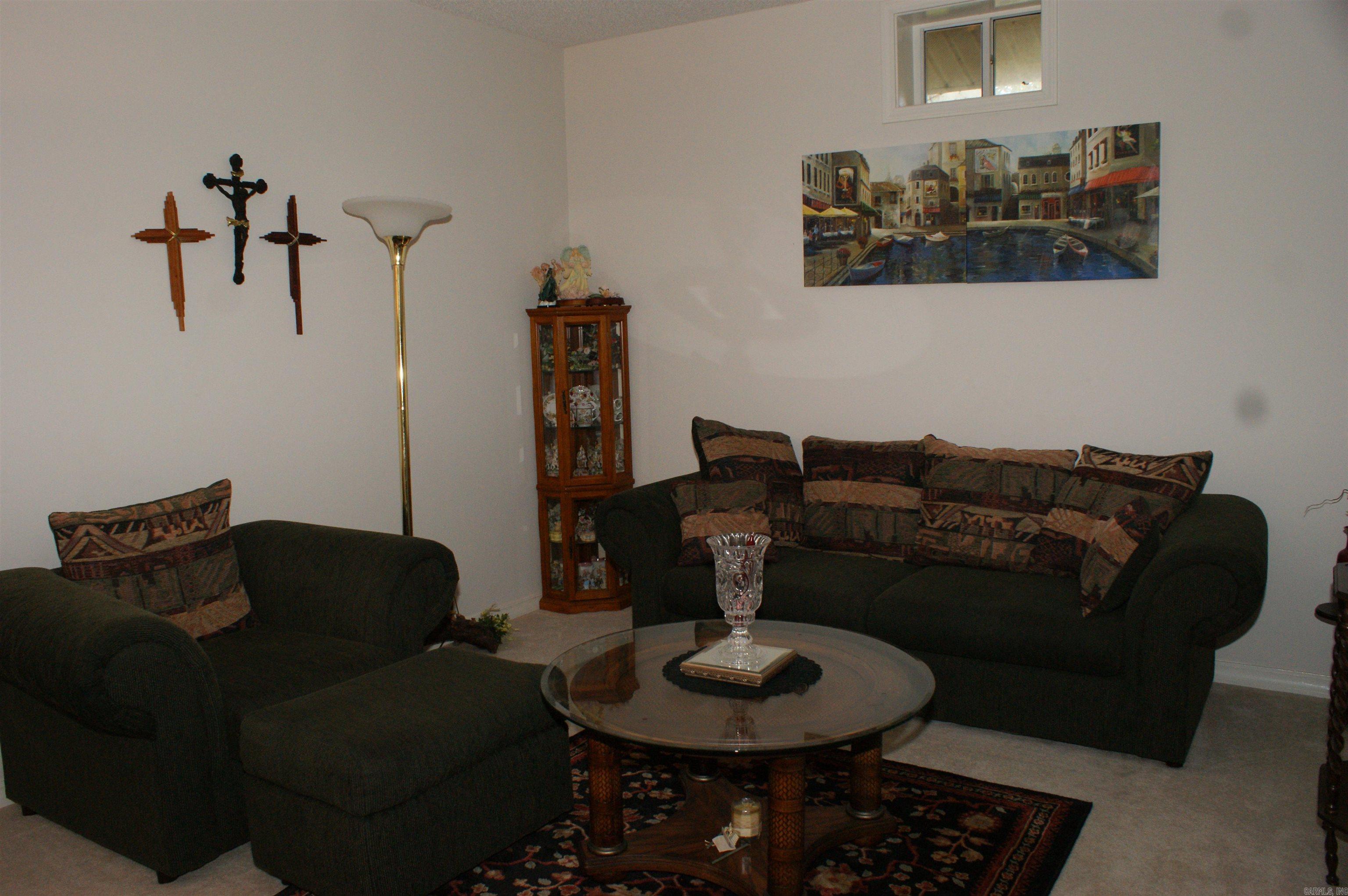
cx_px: 674
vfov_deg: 47.9
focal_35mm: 27
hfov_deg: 67.4
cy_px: 448
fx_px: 1010
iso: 400
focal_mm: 18
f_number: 5.6
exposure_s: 1/60
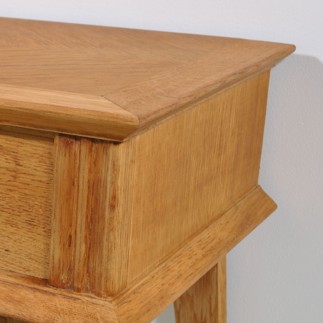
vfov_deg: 17.7
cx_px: -83
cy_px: 189
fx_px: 1035
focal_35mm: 98
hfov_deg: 16.8
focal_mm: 30
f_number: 7.1
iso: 200
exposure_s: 1/20
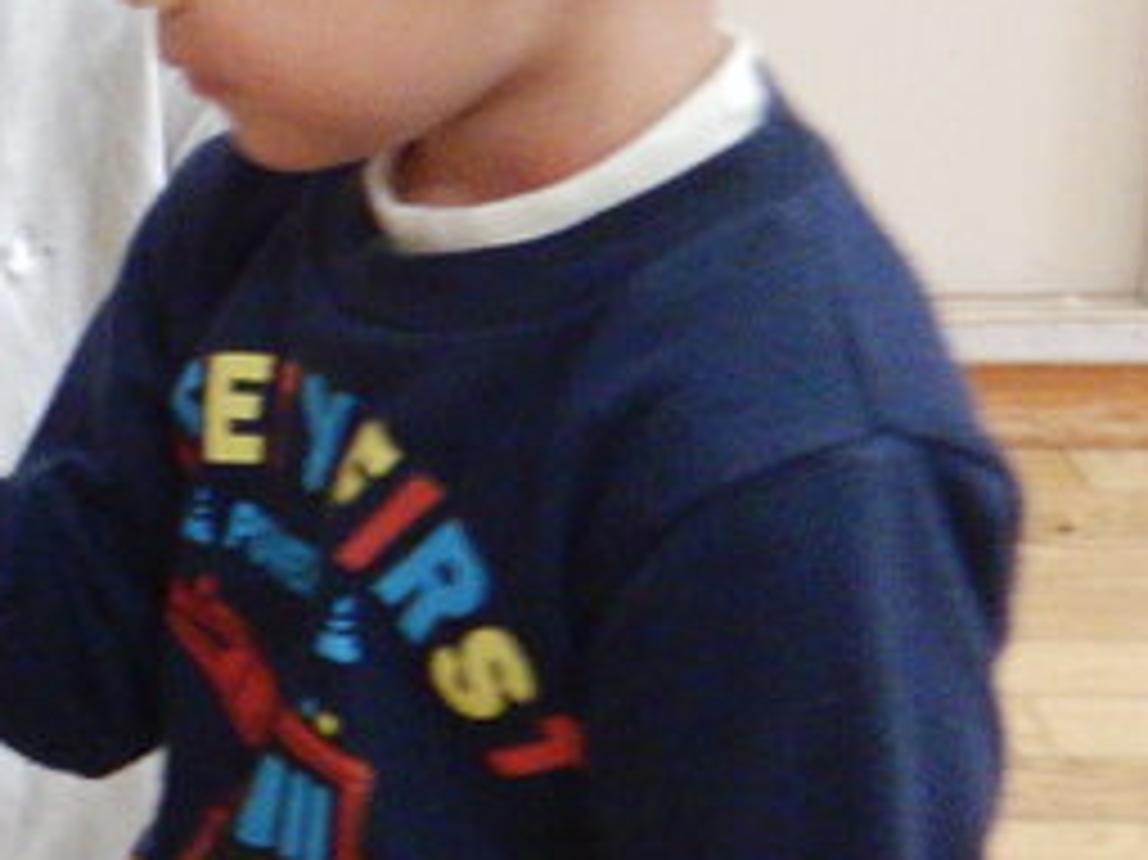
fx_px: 3116
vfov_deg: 15.6
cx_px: -545
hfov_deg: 18.6
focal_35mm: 94
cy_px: 189
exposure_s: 1/30
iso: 200
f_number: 2.8
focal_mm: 4.3
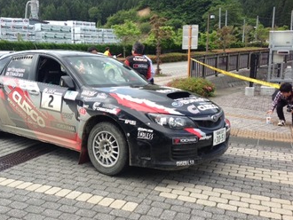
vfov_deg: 36.0
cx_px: 124
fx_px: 339
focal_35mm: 40
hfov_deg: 46.6
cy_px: 102
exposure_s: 1/809
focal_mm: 4.13
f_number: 2.4
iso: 50
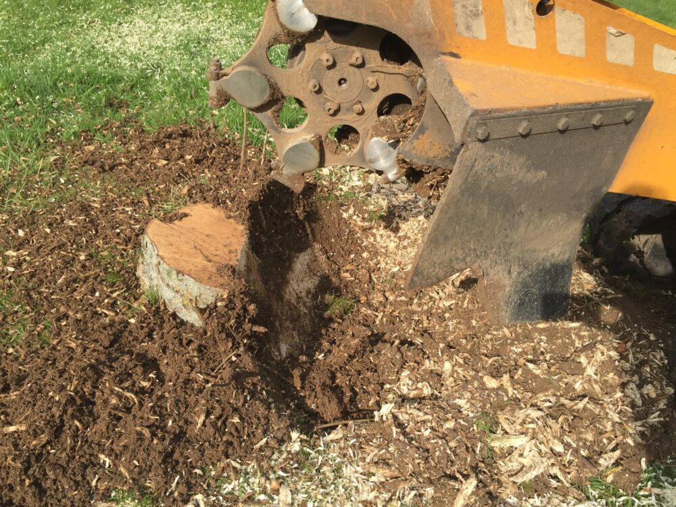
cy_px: 254
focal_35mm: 29
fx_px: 566
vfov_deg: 48.2
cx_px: 338
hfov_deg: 61.7
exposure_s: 1/1364
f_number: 2.2
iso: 32
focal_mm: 4.15
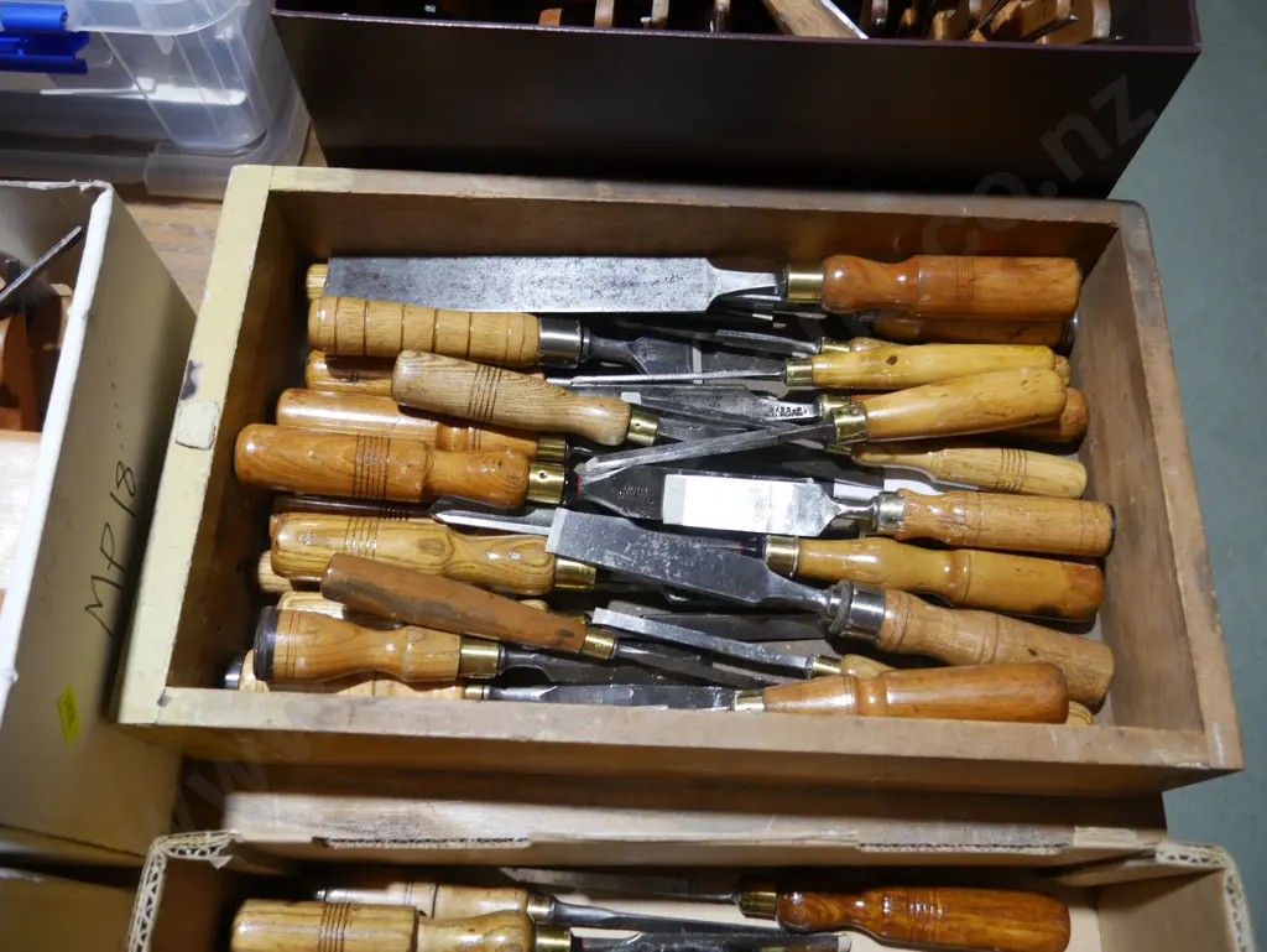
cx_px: 634
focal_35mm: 28
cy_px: 476
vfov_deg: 49.8
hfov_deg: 63.4
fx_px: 1025
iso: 320
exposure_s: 1/60
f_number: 3.5
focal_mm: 14
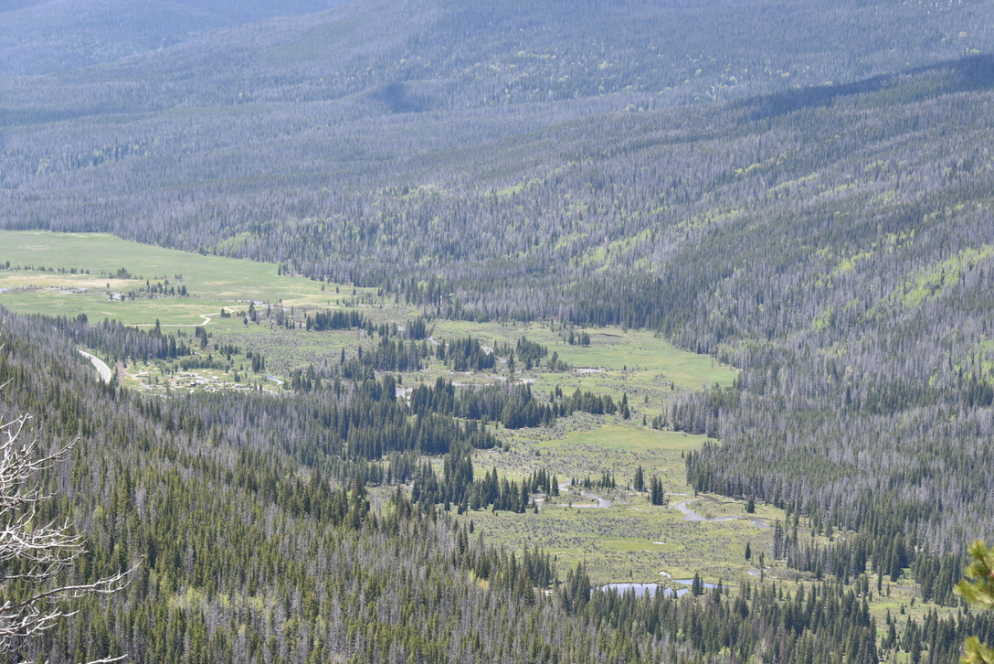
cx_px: 523
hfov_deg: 20.4
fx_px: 2762
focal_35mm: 100
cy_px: 354
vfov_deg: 13.7
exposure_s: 1/200
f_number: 6.3
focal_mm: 85
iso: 100
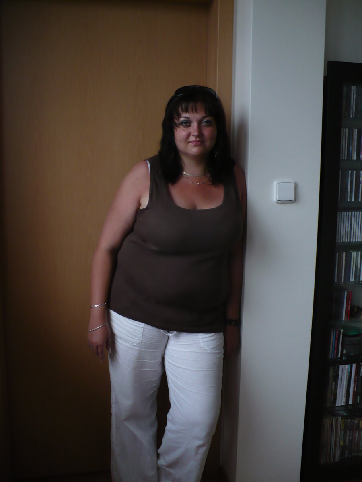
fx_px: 516
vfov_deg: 50.1
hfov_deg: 38.7
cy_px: 241
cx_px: 181
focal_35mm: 37
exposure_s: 1/8
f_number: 2.8
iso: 200
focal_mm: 6.1
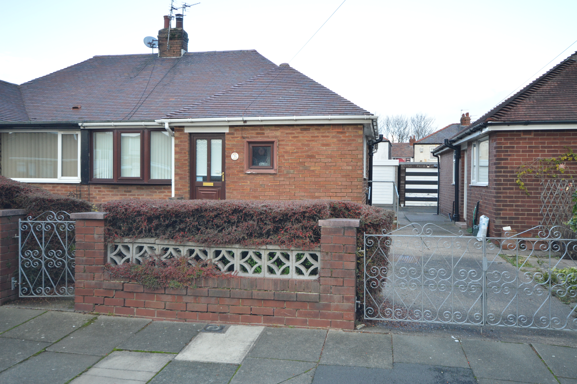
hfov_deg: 62.0
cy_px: 192
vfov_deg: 43.5
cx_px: 288
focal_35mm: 30
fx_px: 480
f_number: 5.6
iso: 400
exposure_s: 1/125
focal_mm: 20
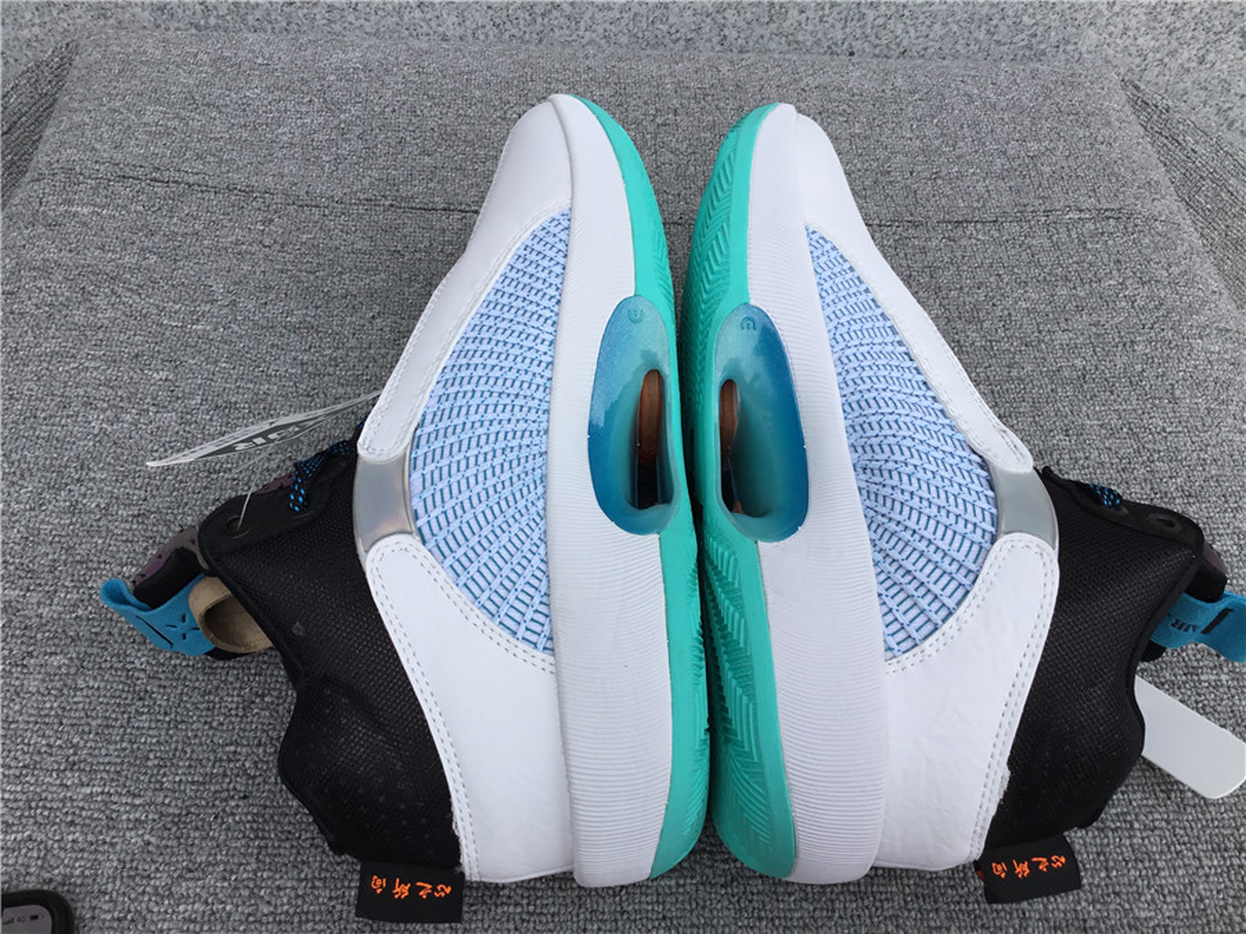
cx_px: 623
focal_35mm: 31
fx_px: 1116
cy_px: 467
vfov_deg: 45.4
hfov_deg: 58.4
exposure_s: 1/684
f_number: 2.4
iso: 25
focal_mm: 3.3
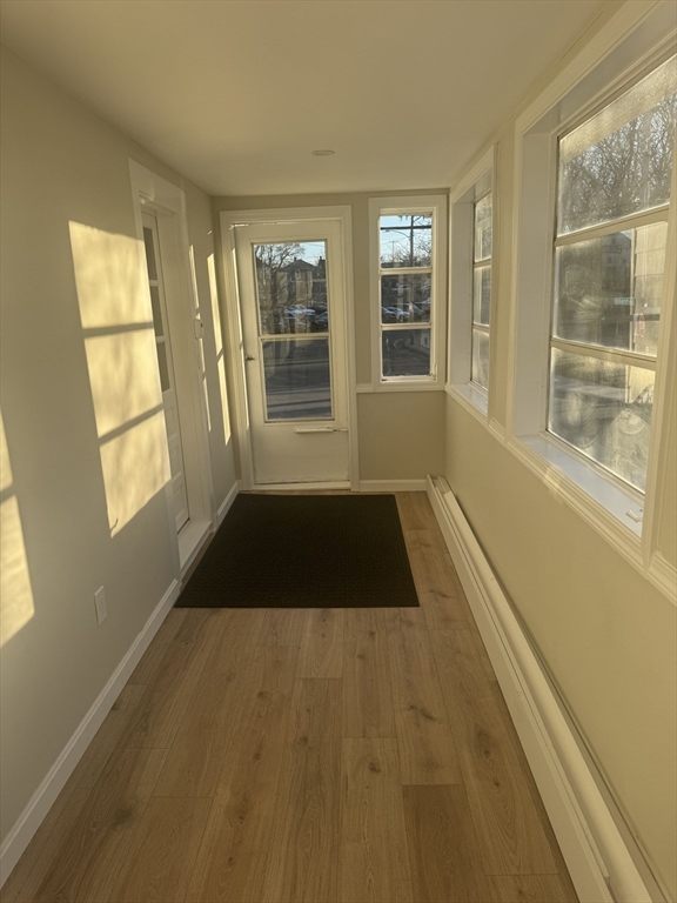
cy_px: 452
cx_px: 338
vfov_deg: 71.6
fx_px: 626
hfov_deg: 56.8
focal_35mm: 24
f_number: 1.78
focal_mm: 6.76
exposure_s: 1/1285
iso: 80
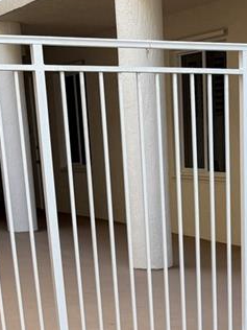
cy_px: 535
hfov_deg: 16.0
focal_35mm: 91
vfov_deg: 18.4
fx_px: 866
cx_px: 222
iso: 80
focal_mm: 6.76
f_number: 1.78
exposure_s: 1/467
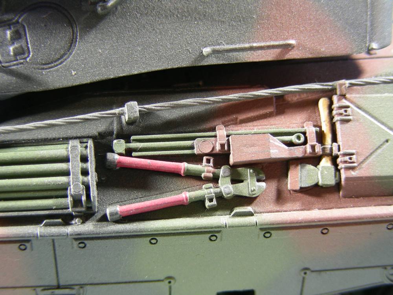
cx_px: 196
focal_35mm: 79
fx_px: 897
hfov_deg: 24.7
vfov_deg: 18.7
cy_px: 148
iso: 50
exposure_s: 1/1.6
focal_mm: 13.2
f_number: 3.5
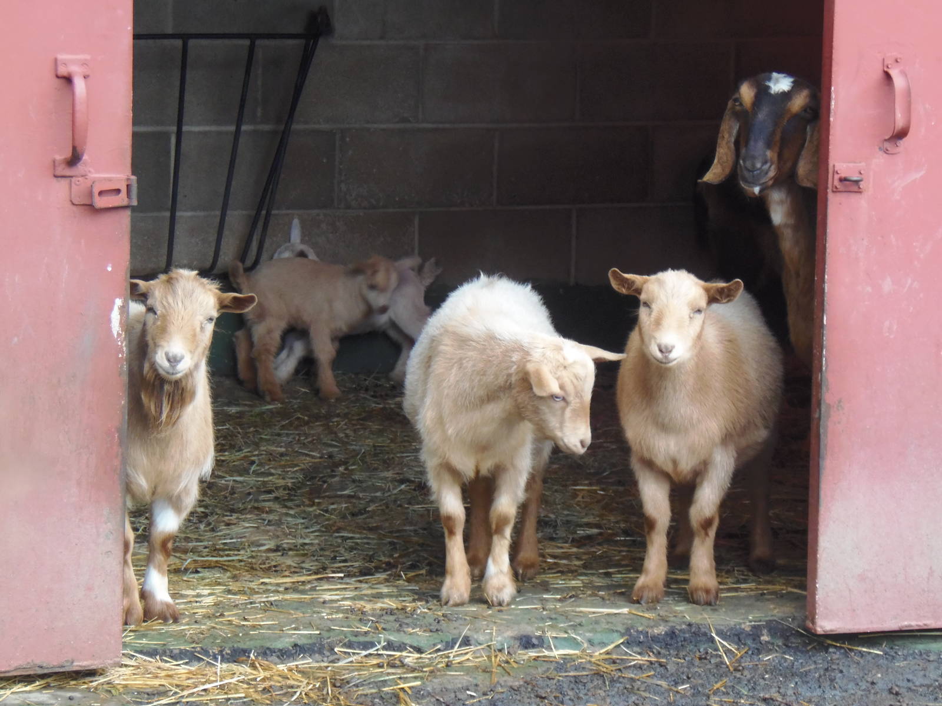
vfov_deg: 9.3
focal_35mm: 159
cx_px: 471
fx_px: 4327
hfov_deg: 12.4
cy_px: 353
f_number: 4.8
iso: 200
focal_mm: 29.4
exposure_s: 1/40
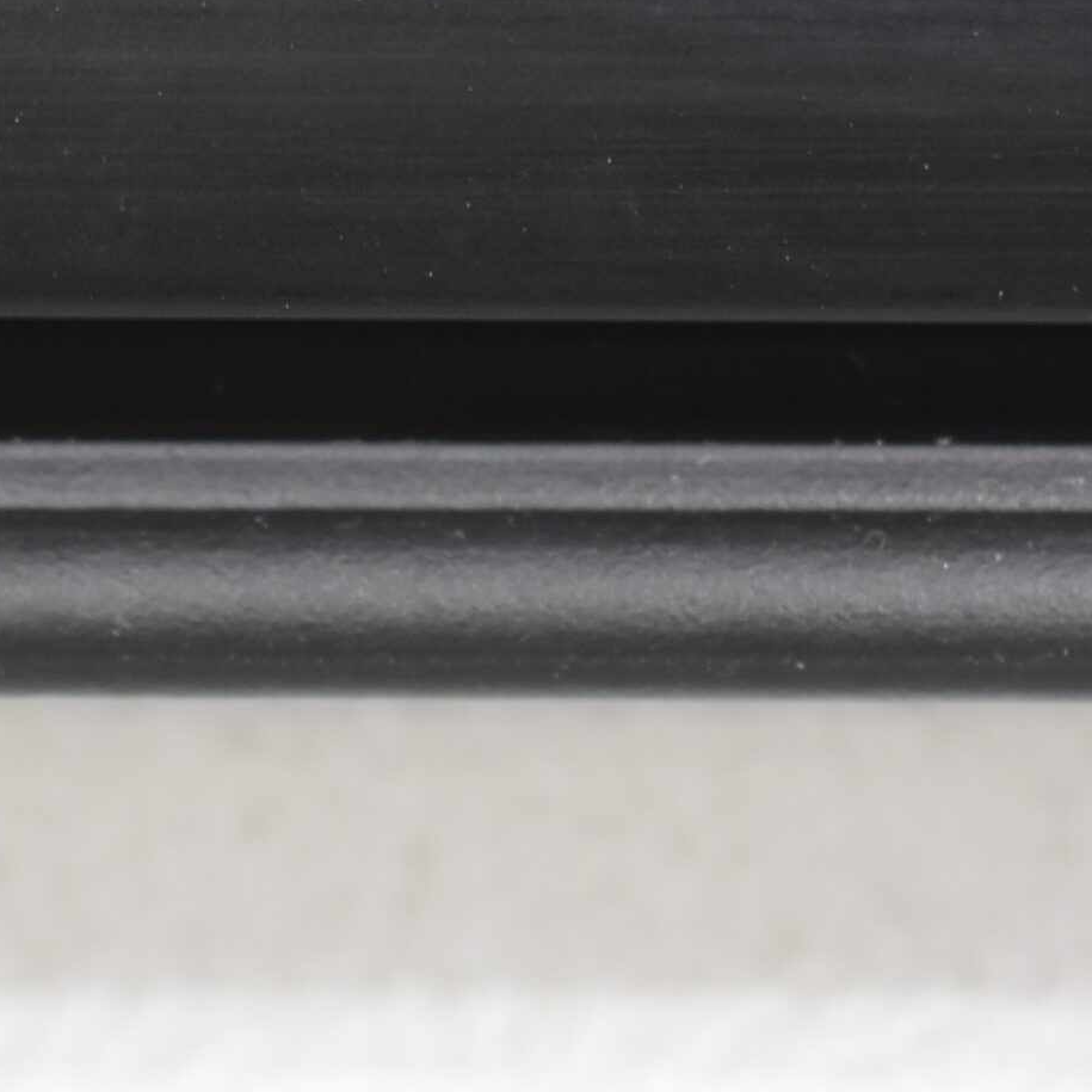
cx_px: 960
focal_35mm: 196
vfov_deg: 8.9
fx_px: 7002
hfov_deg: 8.9
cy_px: 144
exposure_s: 1/60
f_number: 5.6
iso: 1250
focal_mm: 55
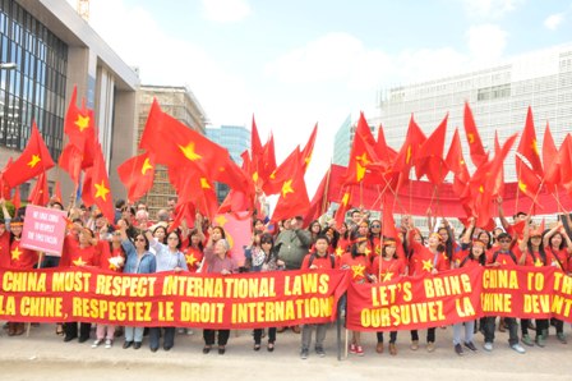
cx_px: 286
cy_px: 190
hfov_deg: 49.6
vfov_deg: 34.2
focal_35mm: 39
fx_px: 619
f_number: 25
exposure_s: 1/60
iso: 1000
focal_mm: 26
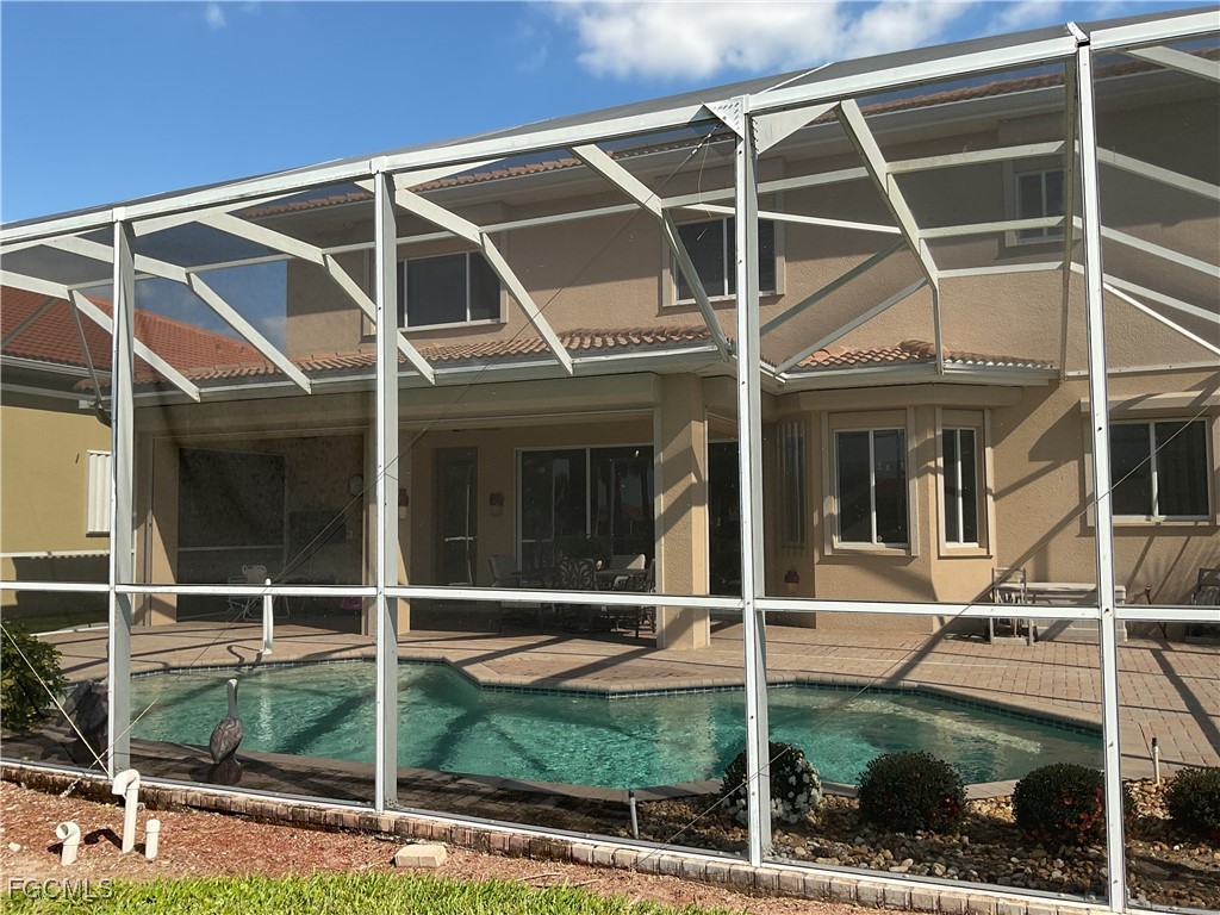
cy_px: 458
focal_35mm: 29
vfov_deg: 48.2
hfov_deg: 61.7
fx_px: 1022
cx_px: 610
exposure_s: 1/1342
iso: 16
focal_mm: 3
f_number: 1.8
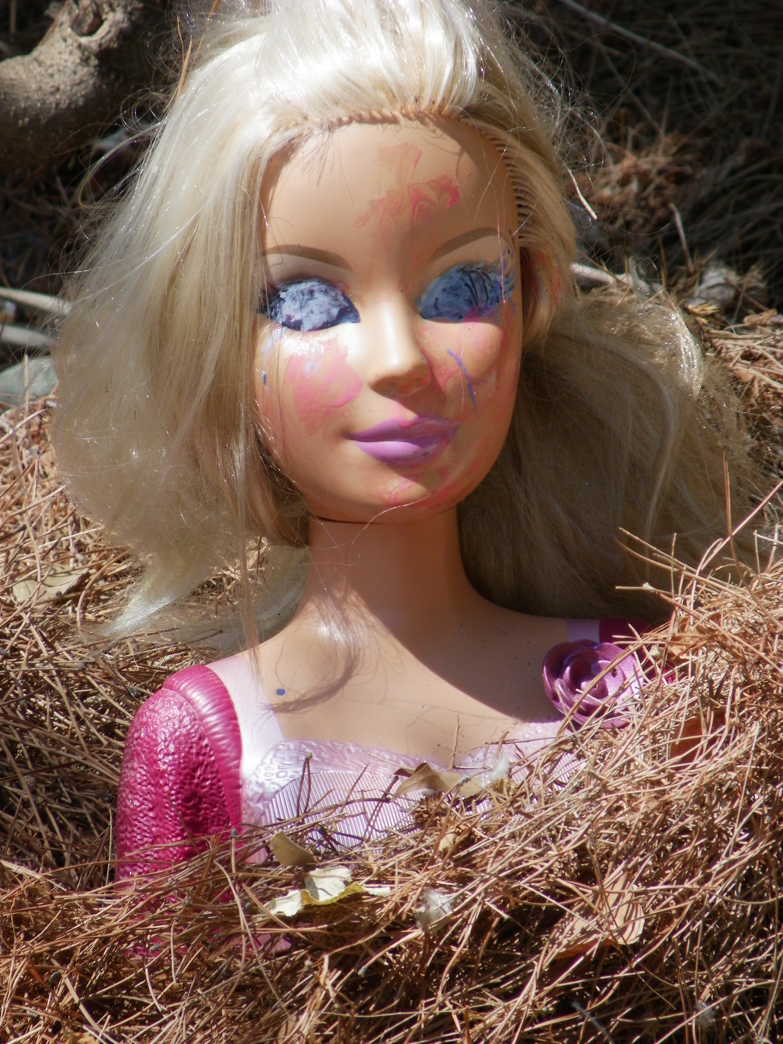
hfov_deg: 2.4
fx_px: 18820
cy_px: 522
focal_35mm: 624
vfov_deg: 3.2
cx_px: 392
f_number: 5
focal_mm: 110.4
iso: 100
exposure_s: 1/320
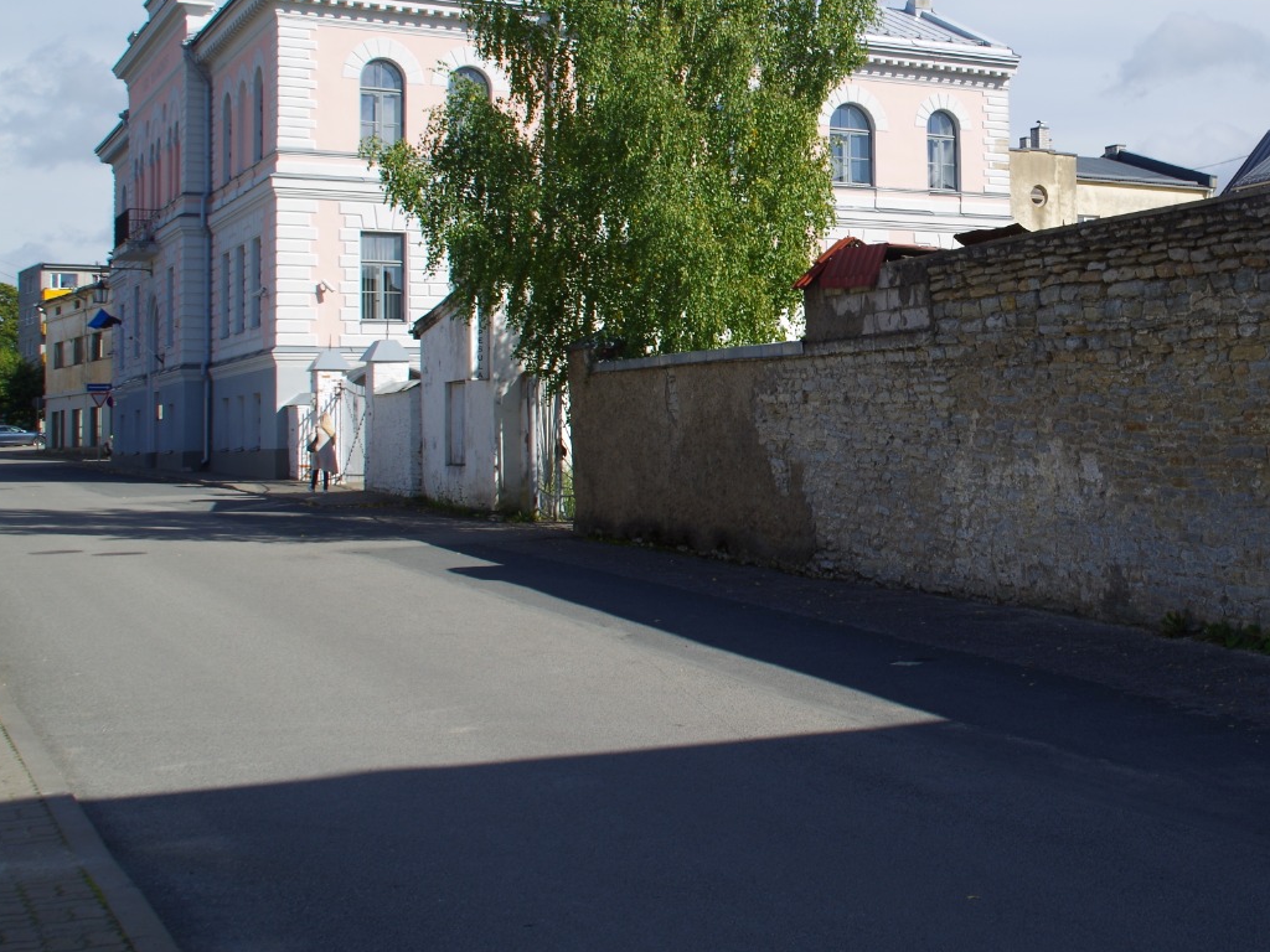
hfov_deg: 34.0
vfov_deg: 26.4
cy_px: 314
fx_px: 2018
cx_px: 993
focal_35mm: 55
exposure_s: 1/125
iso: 100
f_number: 11
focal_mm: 24
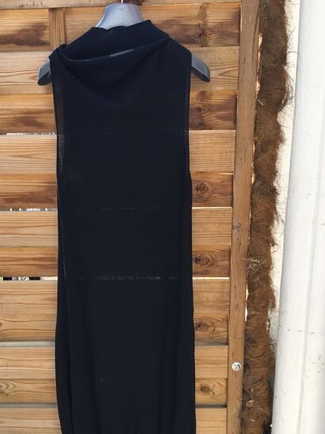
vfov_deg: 51.2
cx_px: 140
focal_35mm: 36
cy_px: 245
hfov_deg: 39.6
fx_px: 451
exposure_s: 1/255
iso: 25
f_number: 2.4
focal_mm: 3.3
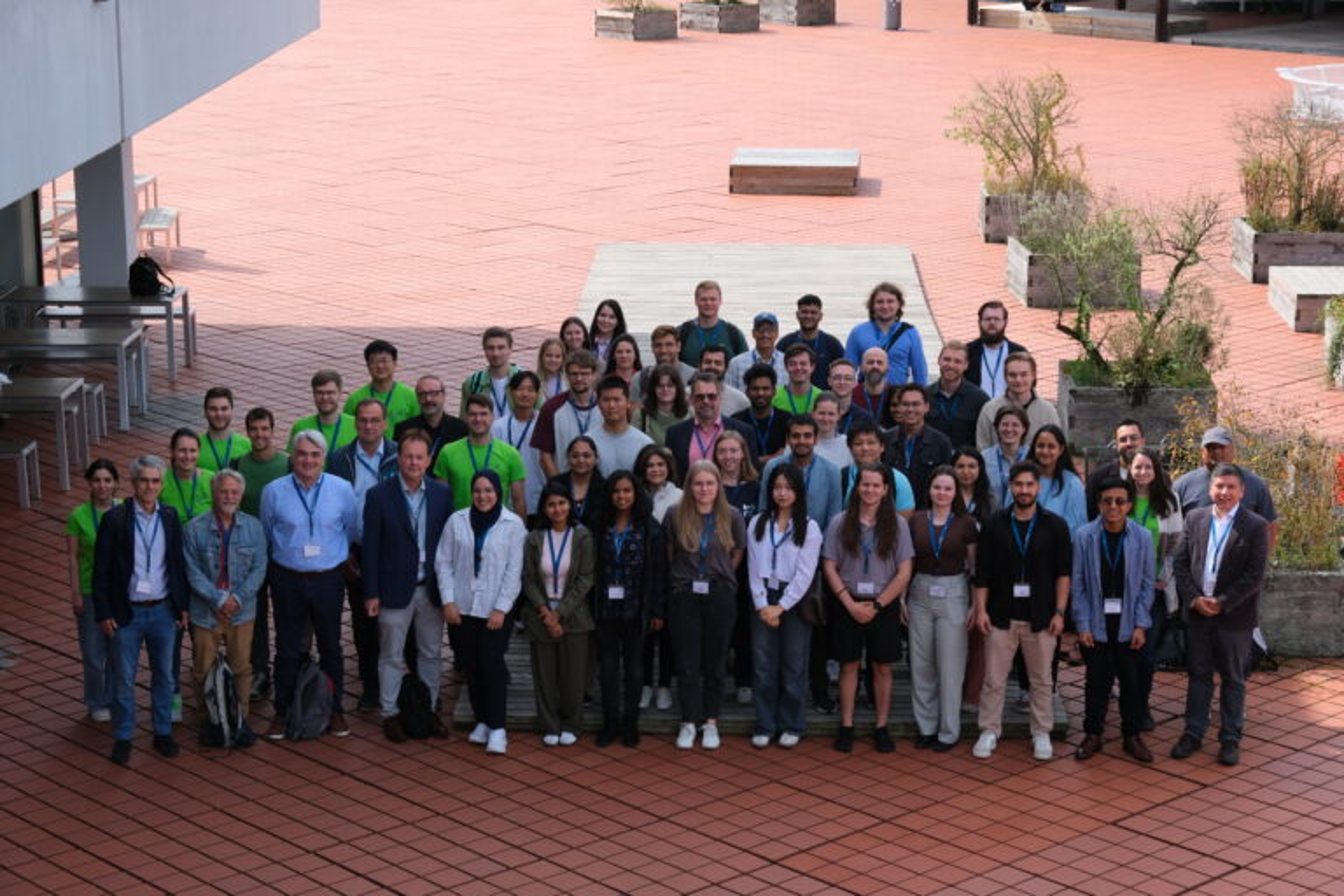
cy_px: 448
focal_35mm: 76
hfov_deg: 26.7
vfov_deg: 17.9
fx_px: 2837
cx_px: 672
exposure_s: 1/280
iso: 320
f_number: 8
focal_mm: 50.5
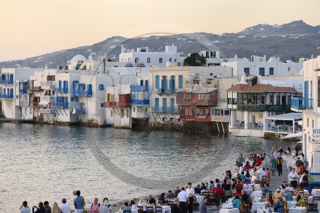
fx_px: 906
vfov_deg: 13.4
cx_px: 160
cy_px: 106
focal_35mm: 102
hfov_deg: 20.0
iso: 400
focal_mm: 102
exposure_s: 1/125
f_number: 3.5
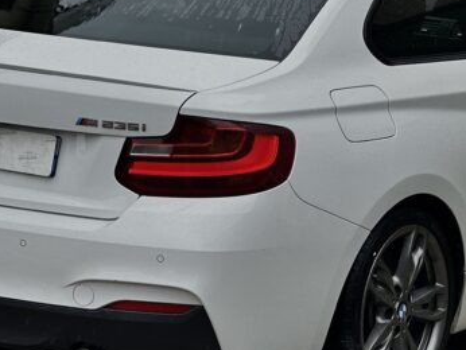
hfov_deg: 11.1
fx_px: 2398
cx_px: 319
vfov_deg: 8.3
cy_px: 125
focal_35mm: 178
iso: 32
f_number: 2.8
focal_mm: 9
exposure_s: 1/365
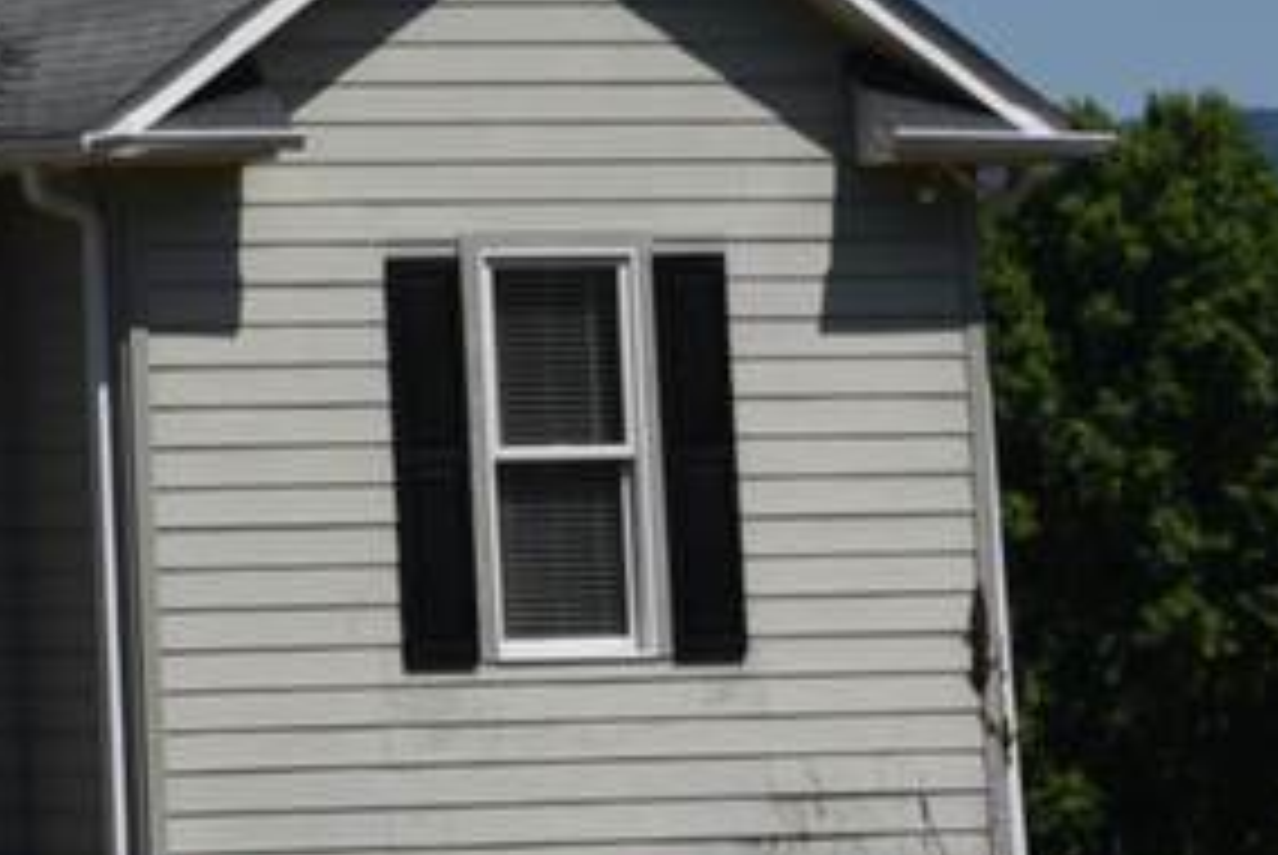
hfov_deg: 8.7
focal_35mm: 225
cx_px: -1184
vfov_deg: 6.1
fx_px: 7996
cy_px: -36
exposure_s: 1/320
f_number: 9
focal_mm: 50
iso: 100
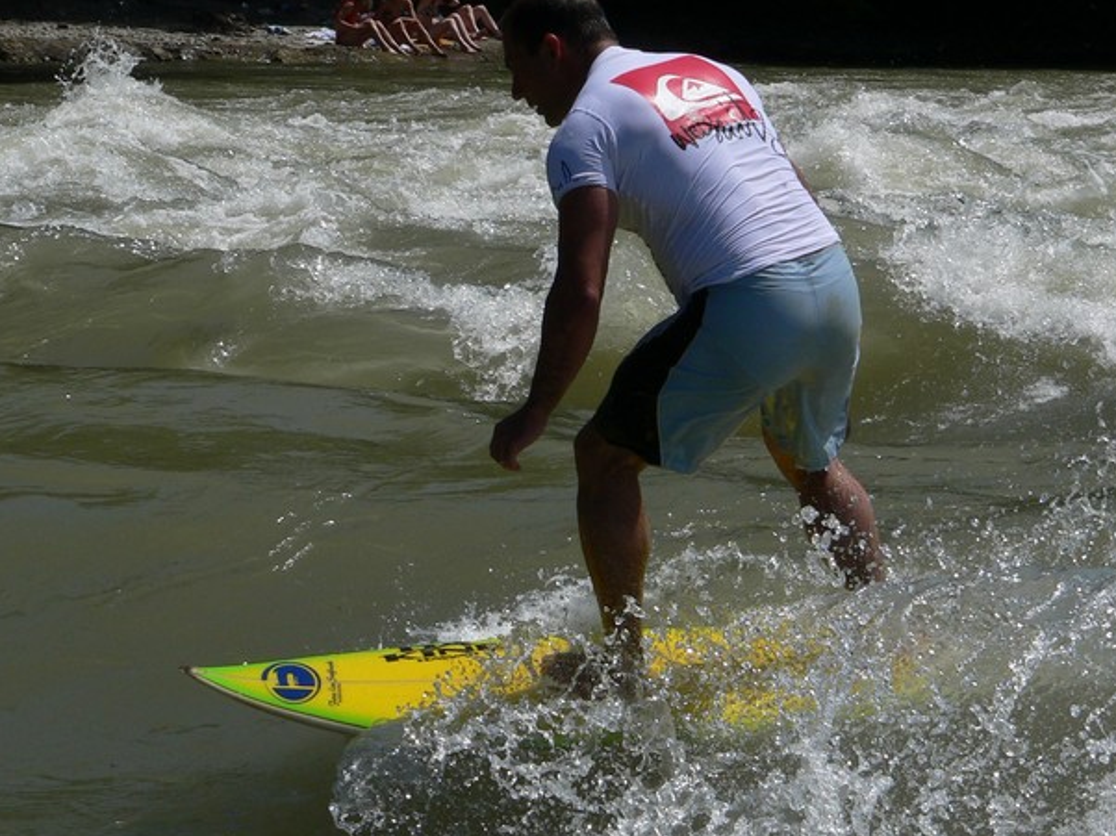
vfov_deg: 8.2
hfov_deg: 10.9
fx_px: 5833
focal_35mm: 181
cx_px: 611
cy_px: 460
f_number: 5.6
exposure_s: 1/1000
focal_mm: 20.1
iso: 80
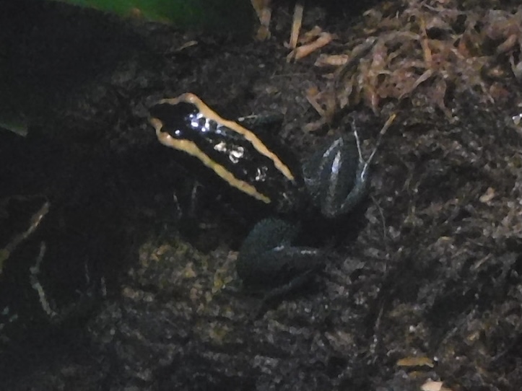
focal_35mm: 135
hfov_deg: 14.6
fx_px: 2035
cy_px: 196
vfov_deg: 11.0
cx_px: 261
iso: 1600
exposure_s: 1/30
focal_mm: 24.2
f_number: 5
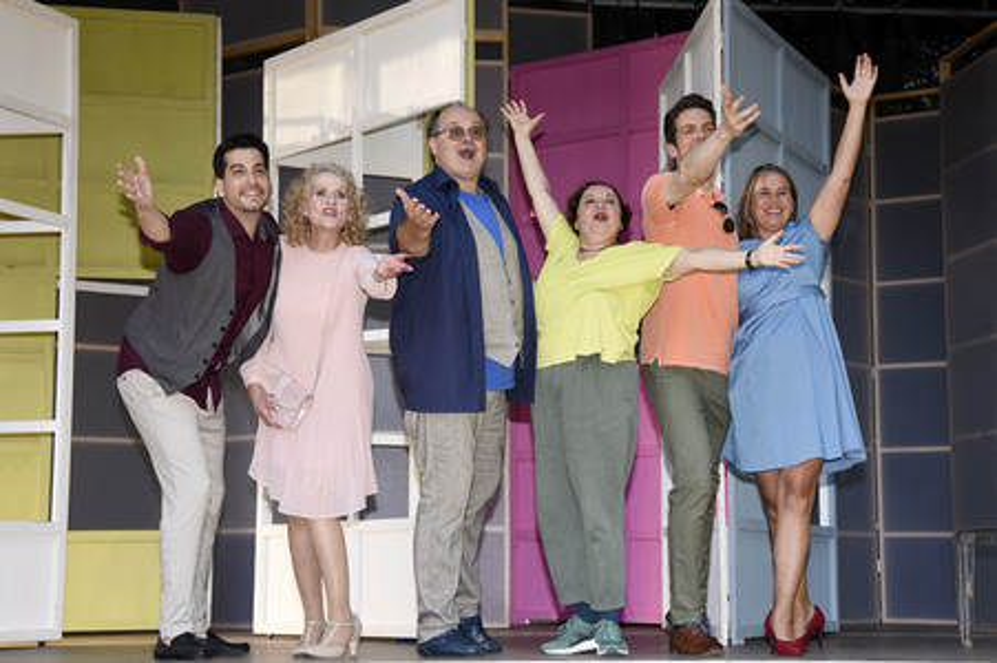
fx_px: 1605
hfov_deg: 34.5
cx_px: 498
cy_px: 332
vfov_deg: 23.3
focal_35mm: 58
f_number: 8
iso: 1250
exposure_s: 1/160
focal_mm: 58
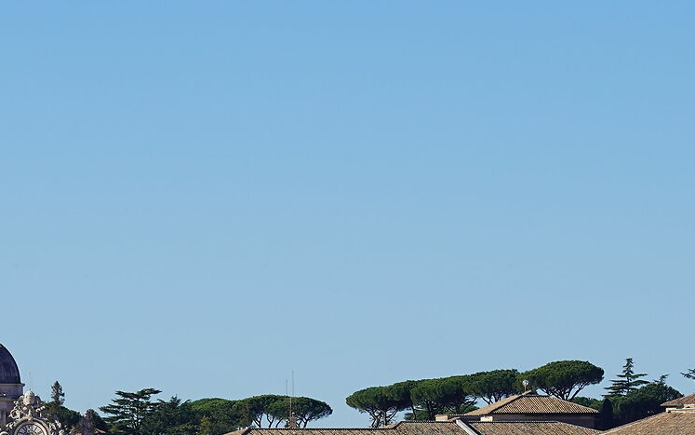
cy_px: 654
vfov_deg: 3.8
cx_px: 60
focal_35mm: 344
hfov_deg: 6.1
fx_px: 6516
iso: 100
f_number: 9
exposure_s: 1/250
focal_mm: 105
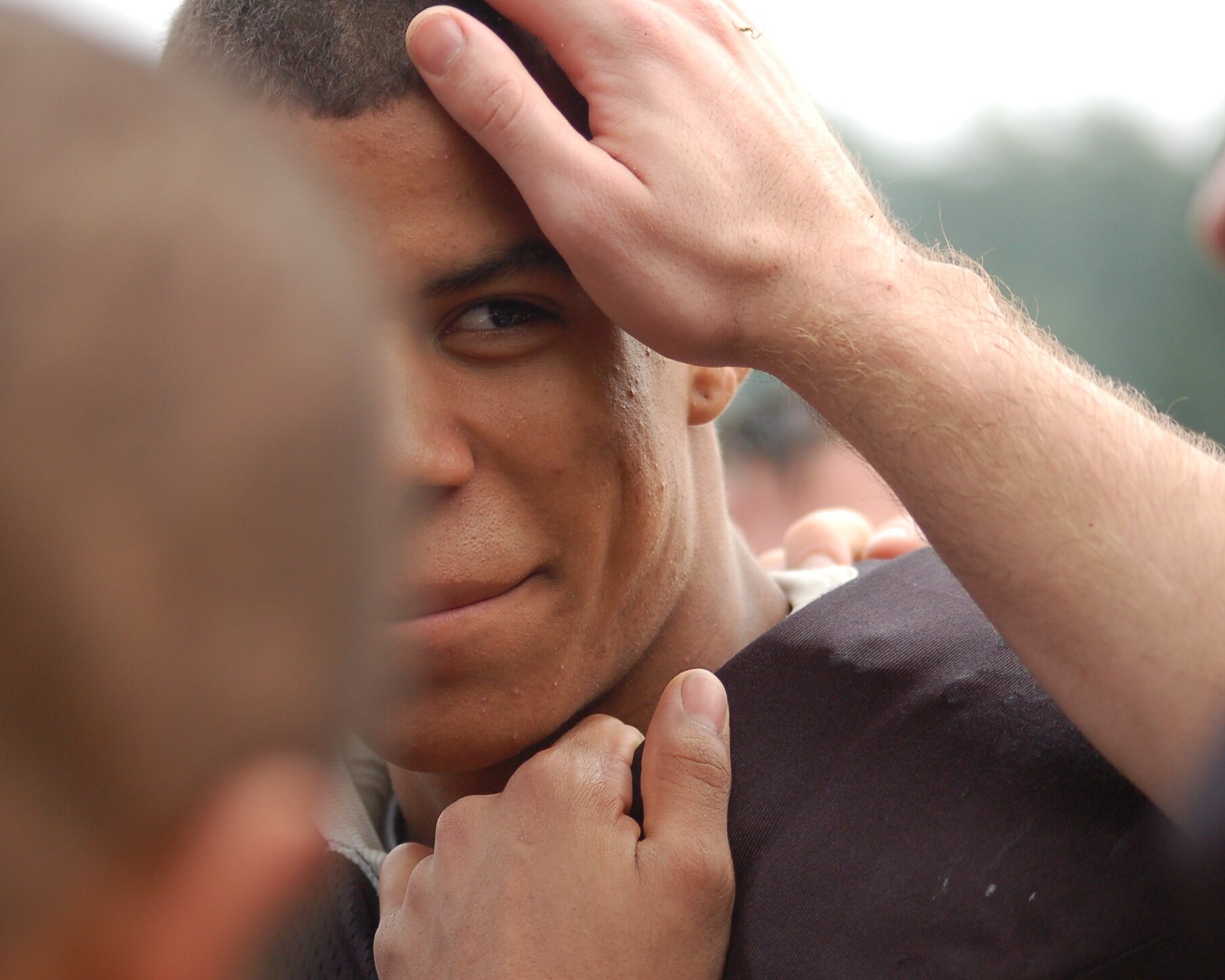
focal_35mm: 147
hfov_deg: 13.1
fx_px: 5329
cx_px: 561
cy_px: 487
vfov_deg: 10.5
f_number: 4
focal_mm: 86
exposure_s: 1/500
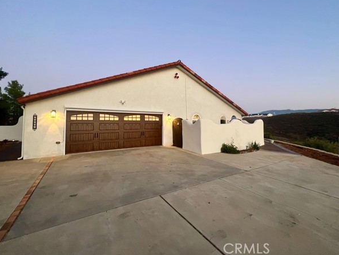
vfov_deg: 85.6
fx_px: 137
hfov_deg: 102.0
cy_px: 119
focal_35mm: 14
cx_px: 171
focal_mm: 1.57
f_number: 1.8
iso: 200
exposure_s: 1/60
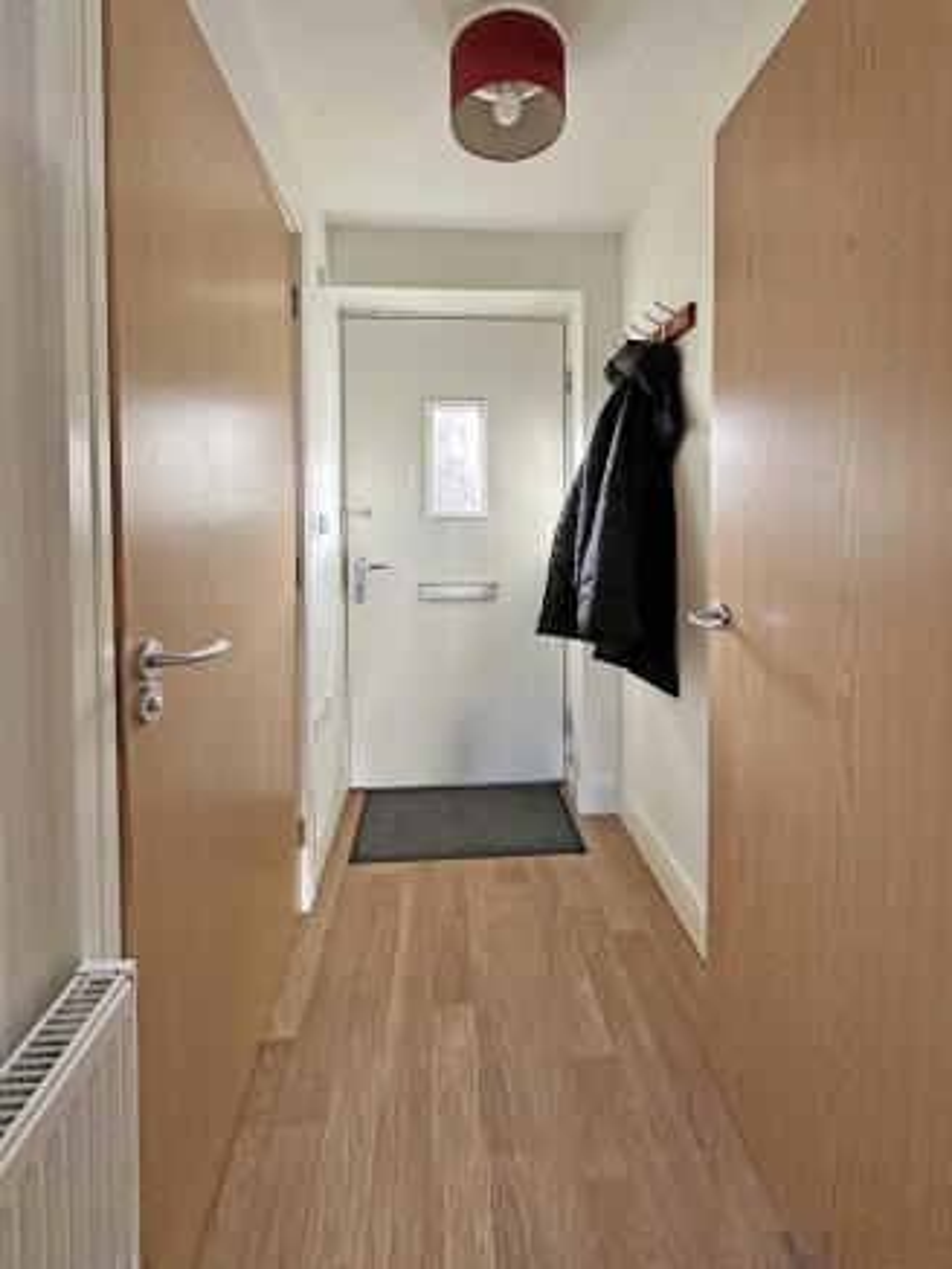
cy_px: 634
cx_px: 476
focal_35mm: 14
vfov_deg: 102.0
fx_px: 513
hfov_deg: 85.7
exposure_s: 1/99
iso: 250
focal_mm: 2.22
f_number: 2.2
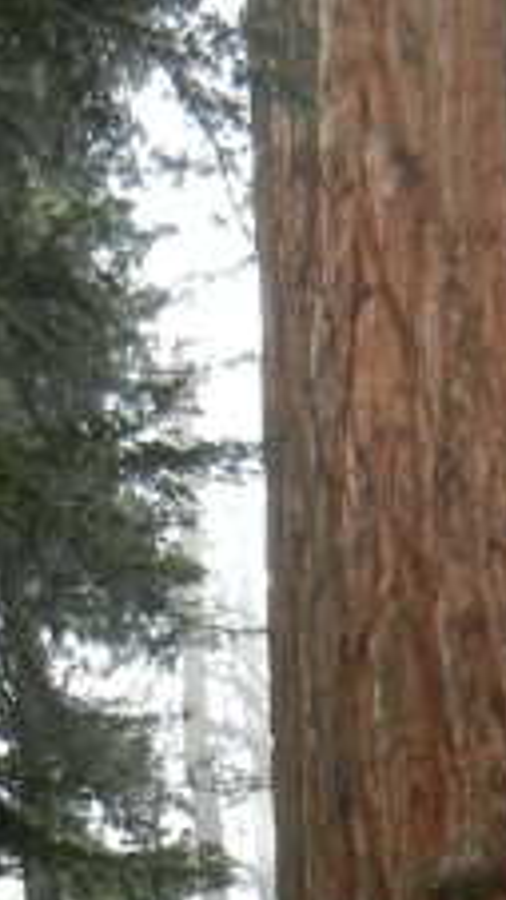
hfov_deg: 8.2
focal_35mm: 148
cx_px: 375
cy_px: 952
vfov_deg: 14.2
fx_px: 3533
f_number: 3.5
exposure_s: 1/143
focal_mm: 5.4
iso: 160
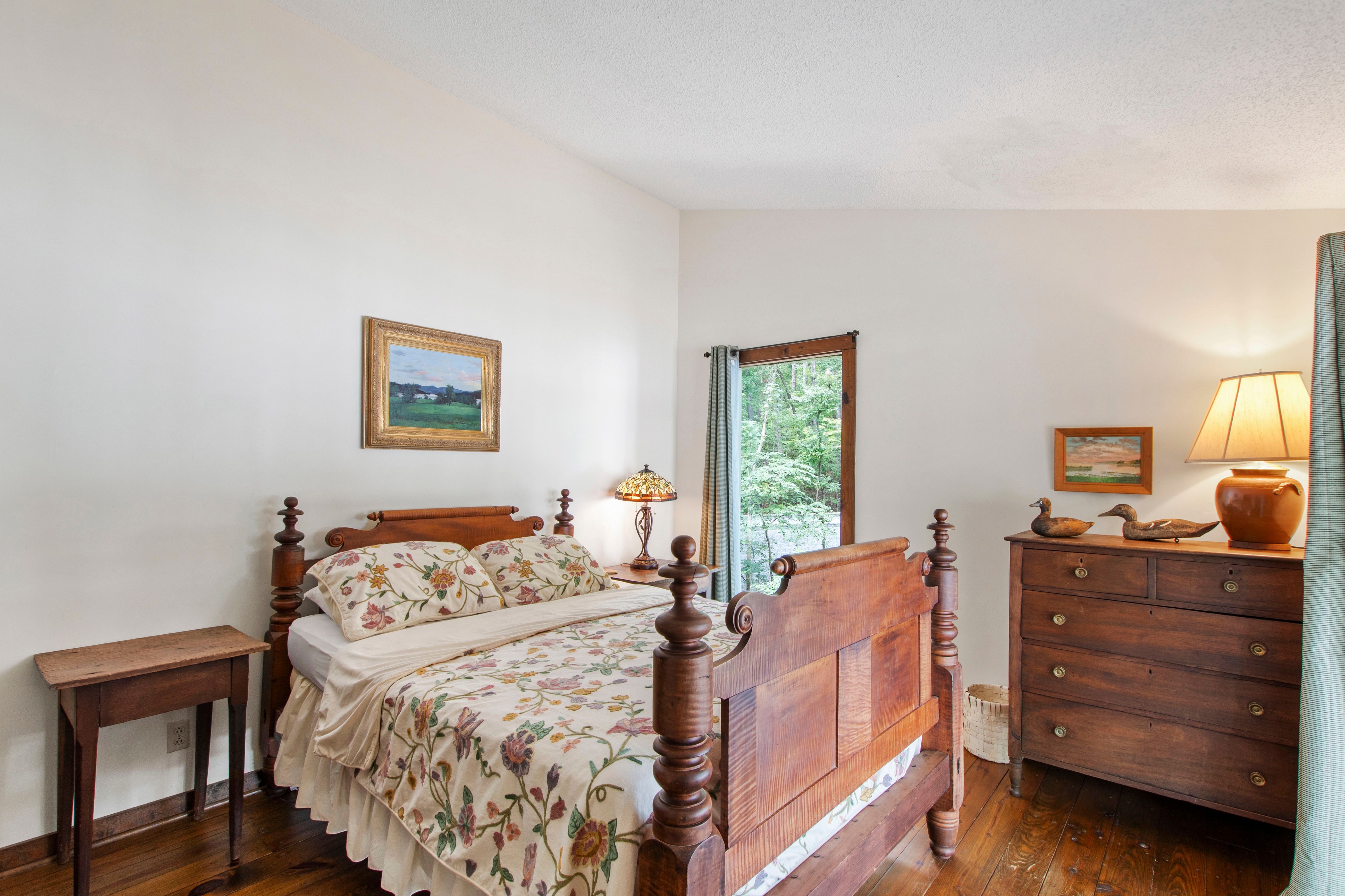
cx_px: 703
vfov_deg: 73.7
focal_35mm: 16
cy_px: 464
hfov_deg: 96.7
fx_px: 598
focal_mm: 10
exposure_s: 1/1.25
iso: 100
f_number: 8
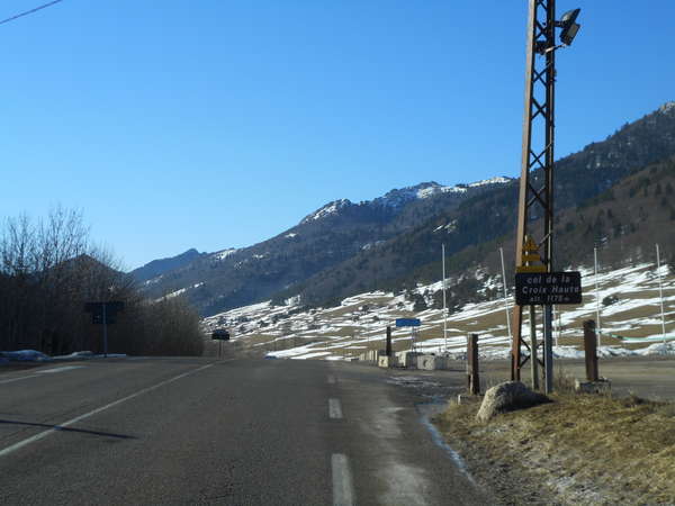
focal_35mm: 51
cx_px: 338
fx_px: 994
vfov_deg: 28.6
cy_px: 253
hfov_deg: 37.5
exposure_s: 1/640
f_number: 4.9
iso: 80
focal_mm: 9.1
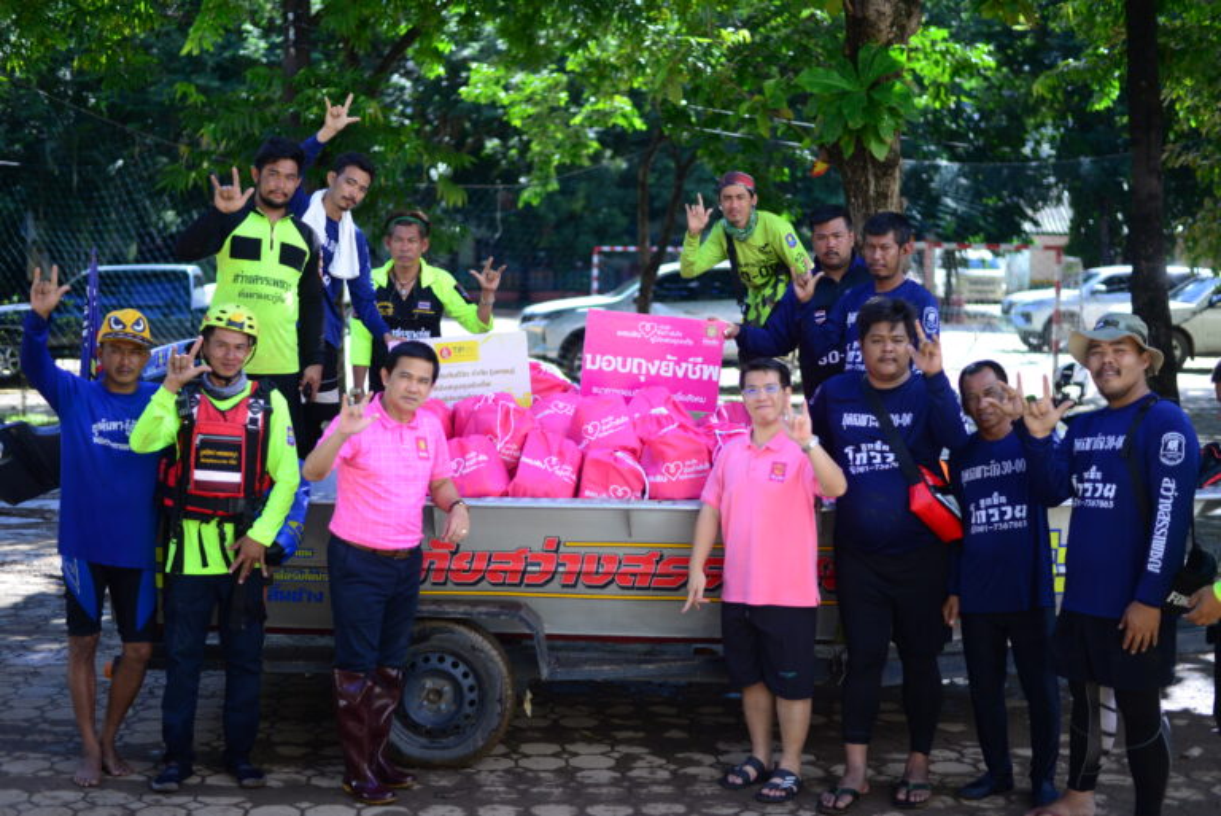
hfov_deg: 39.6
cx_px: 610
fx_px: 1697
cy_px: 408
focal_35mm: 50
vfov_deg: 27.0
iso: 200
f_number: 1.8
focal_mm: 50
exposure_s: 1/1250
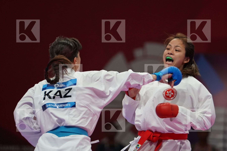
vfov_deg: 3.3
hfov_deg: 4.9
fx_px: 2648
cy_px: 76
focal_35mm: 420
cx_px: 114
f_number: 4
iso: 2500
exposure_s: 1/1000
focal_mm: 280
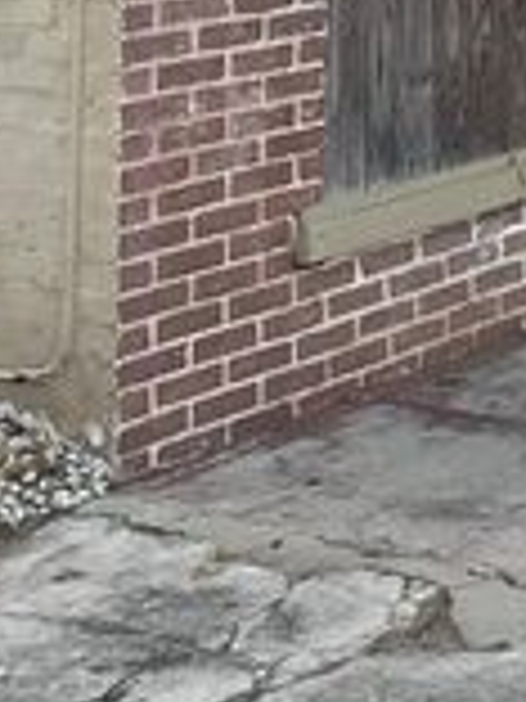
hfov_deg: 12.4
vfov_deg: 16.0
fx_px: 2249
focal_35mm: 111
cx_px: 872
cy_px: -403
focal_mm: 4.2
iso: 50
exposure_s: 1/121
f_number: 1.6
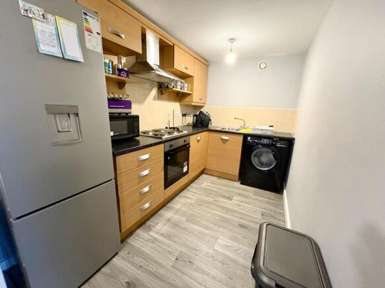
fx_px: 156
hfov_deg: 102.1
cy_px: 144
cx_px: 192
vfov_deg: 85.7
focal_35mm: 14
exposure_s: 1/50
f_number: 2.2
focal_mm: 2.22
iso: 800
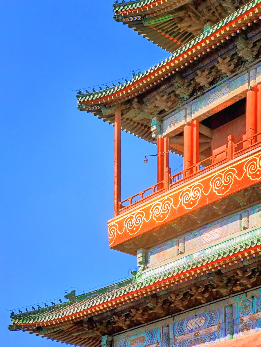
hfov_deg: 18.2
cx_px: 130
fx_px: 814
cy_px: 174
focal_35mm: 81
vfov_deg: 24.1
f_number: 2.4
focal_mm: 7.48
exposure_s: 1/1876
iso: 50
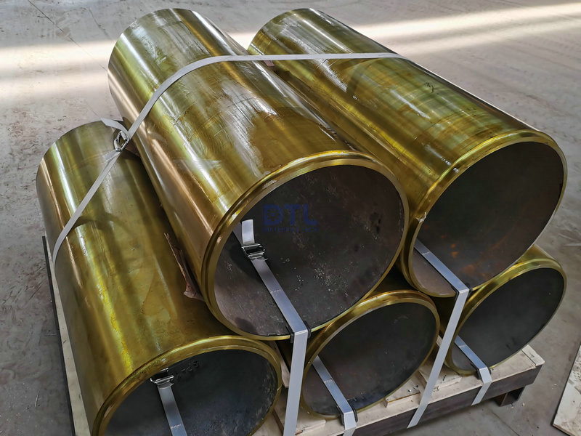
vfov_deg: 53.1
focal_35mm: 26
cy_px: 218
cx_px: 290
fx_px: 436
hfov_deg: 67.3
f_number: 1.8
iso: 100
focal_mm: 5.58
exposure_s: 1/100
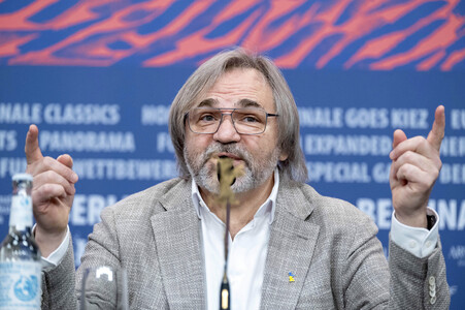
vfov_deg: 8.6
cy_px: 155
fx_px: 2052
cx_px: 232
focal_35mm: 159
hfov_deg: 12.9
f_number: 2.8
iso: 1250
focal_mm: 106
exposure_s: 1/320
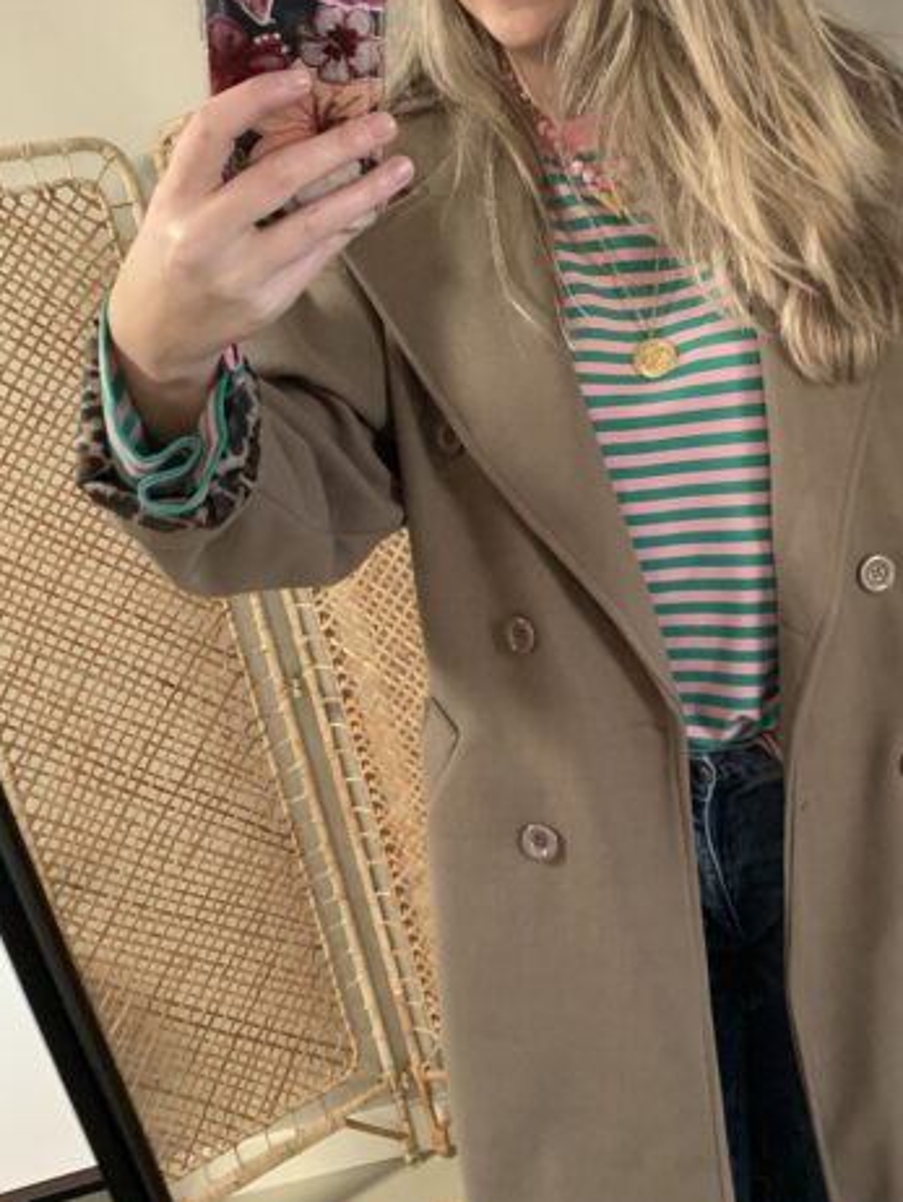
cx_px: 648
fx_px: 1564
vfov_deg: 42.0
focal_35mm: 45
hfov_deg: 31.8
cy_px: 656
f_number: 1.8
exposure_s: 1/60
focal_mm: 4.25
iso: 320
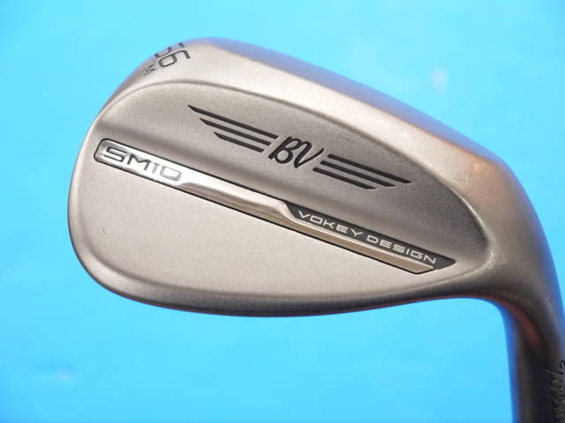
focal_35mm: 84
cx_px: 282
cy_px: 212
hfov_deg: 23.3
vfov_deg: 17.6
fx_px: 1371
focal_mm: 42
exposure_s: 1/60
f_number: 5.6
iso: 800
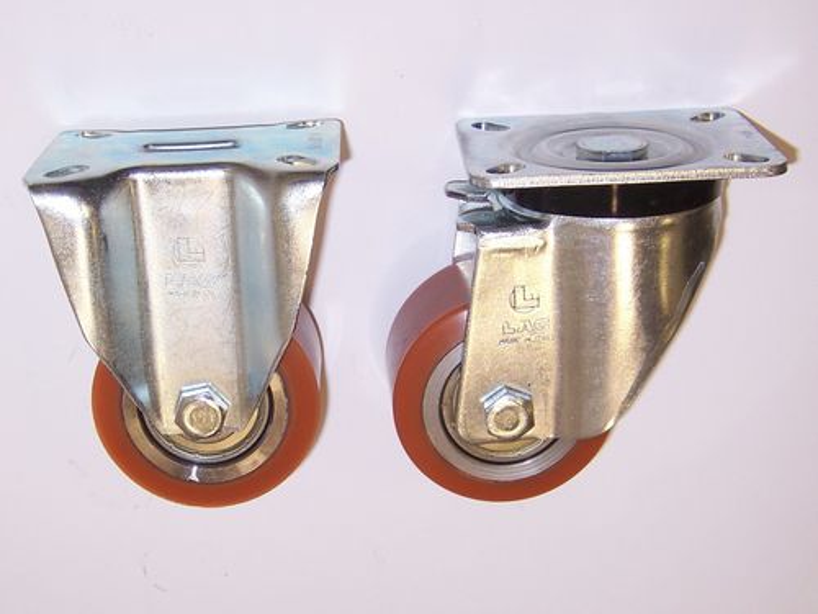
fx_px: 1158
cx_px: 409
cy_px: 307
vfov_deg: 29.7
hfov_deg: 38.9
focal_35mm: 49
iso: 80
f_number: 3.4
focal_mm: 8.2
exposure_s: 1/60
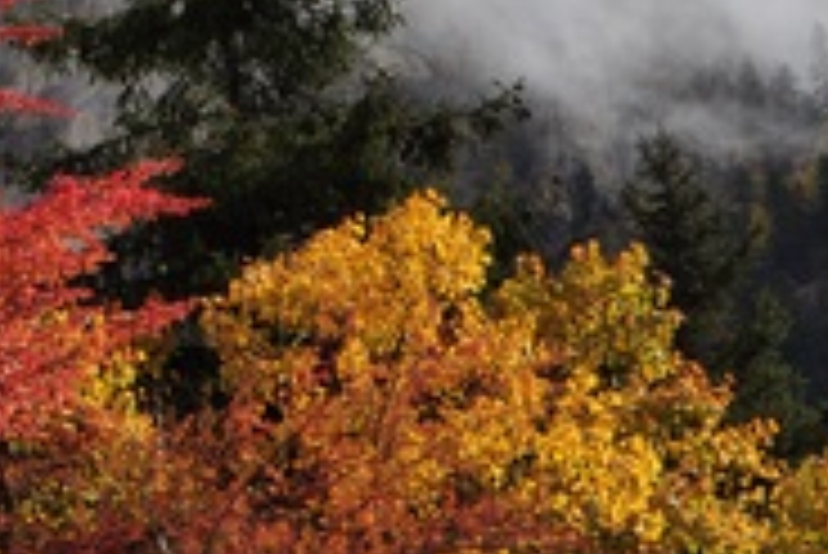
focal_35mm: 340
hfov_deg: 6.0
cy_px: -358
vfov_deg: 4.0
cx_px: -212
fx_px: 7827
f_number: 13
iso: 200
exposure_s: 1/250
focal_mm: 55
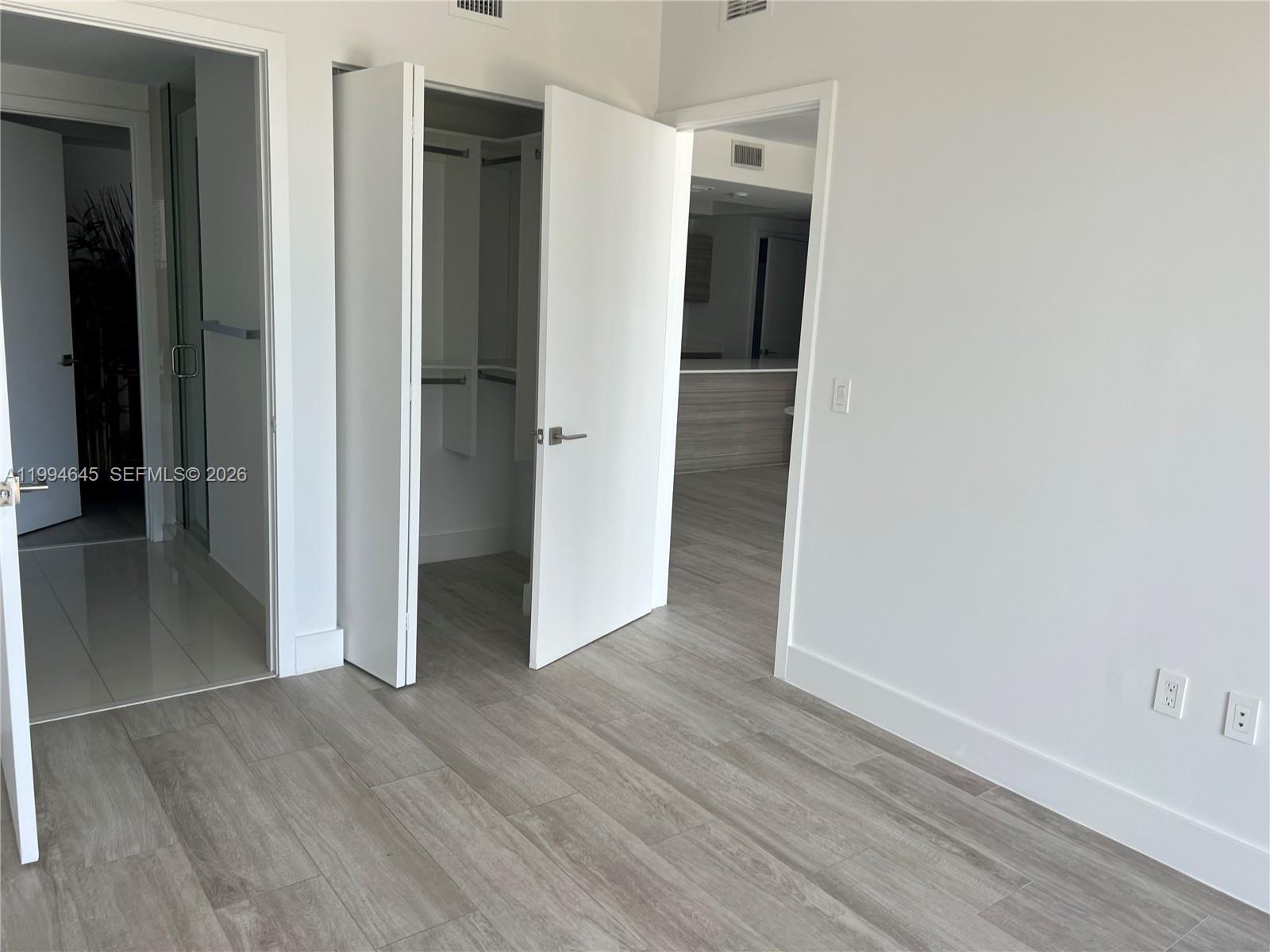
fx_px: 954
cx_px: 635
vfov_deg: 53.1
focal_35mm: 26
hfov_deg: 67.3
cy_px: 476
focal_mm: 5.7
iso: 32
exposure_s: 1/121
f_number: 1.5
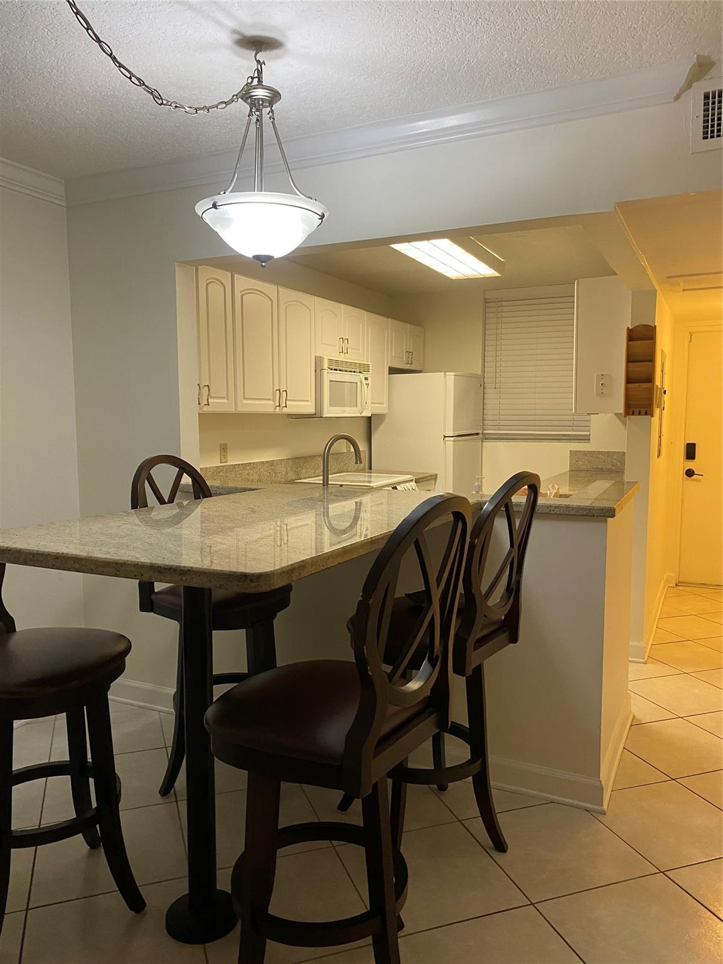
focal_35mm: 26
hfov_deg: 53.1
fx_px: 724
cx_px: 362
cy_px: 482
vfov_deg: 67.3
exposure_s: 1/60
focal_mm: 4.25
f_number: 1.8
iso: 160
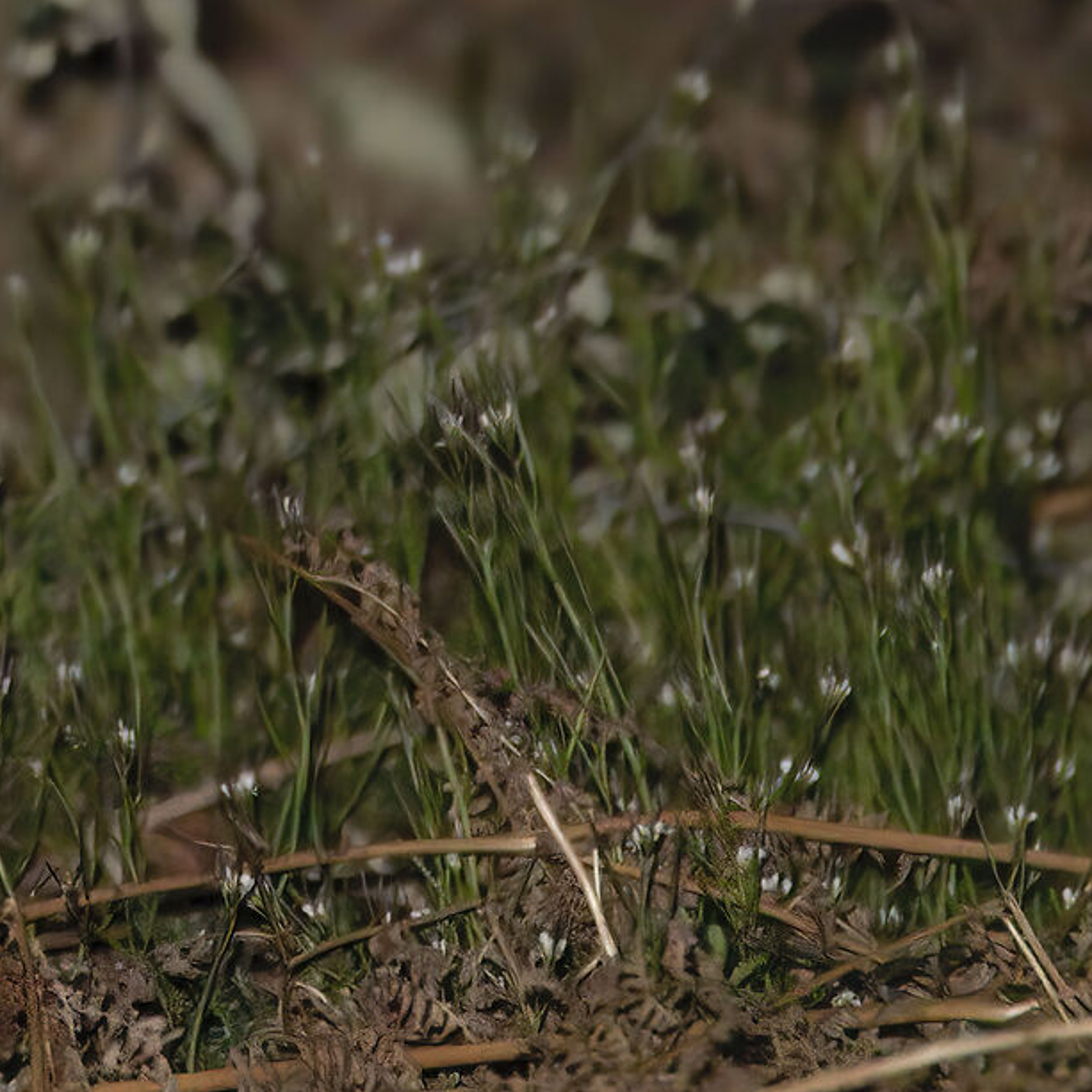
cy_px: -14
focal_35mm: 1997
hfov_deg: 0.9
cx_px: -732
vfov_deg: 0.9
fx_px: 71274
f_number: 6.3
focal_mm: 600
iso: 4500
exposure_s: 1/250
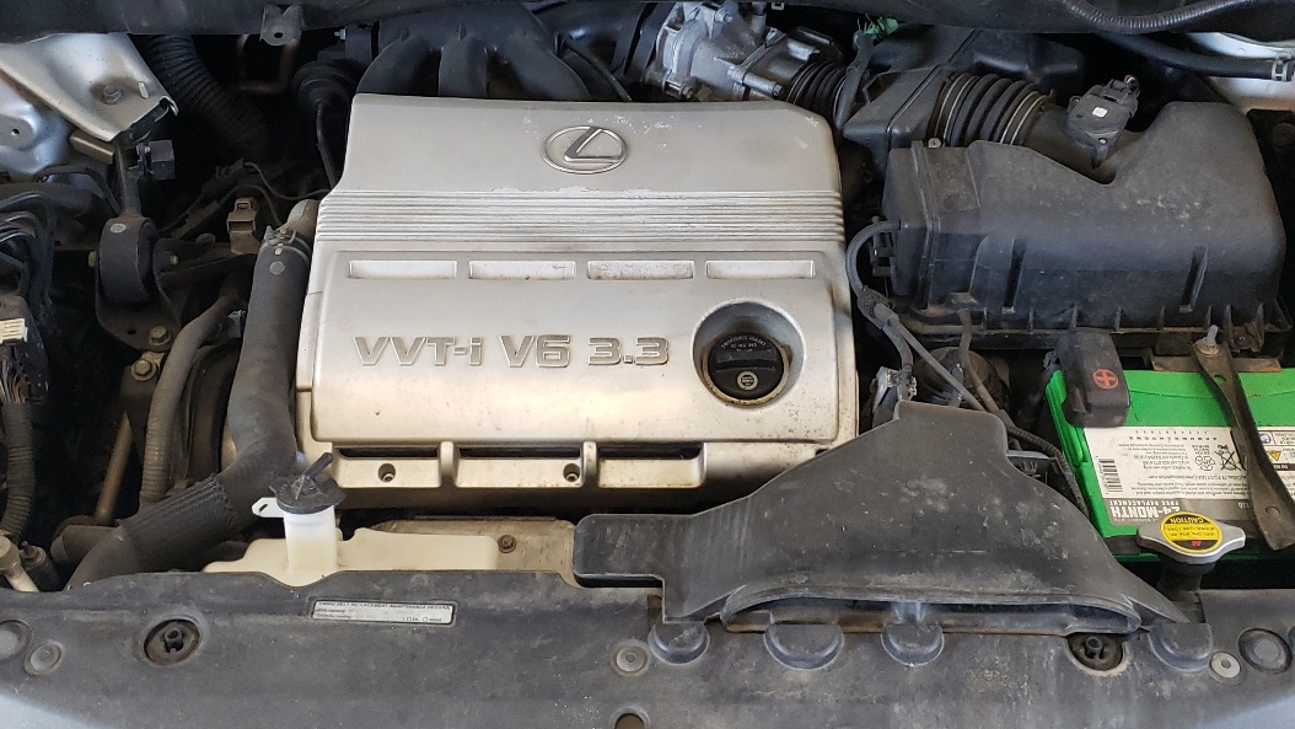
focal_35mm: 43
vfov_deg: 27.6
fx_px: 1477
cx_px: 666
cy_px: 273
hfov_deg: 47.3
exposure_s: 1/60.2
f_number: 1.5
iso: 139
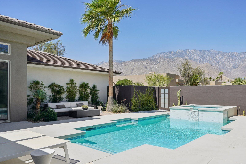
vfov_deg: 46.3
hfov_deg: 65.1
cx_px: 142
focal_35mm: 28
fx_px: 191
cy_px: 93
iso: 100
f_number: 8
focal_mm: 22
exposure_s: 1/500
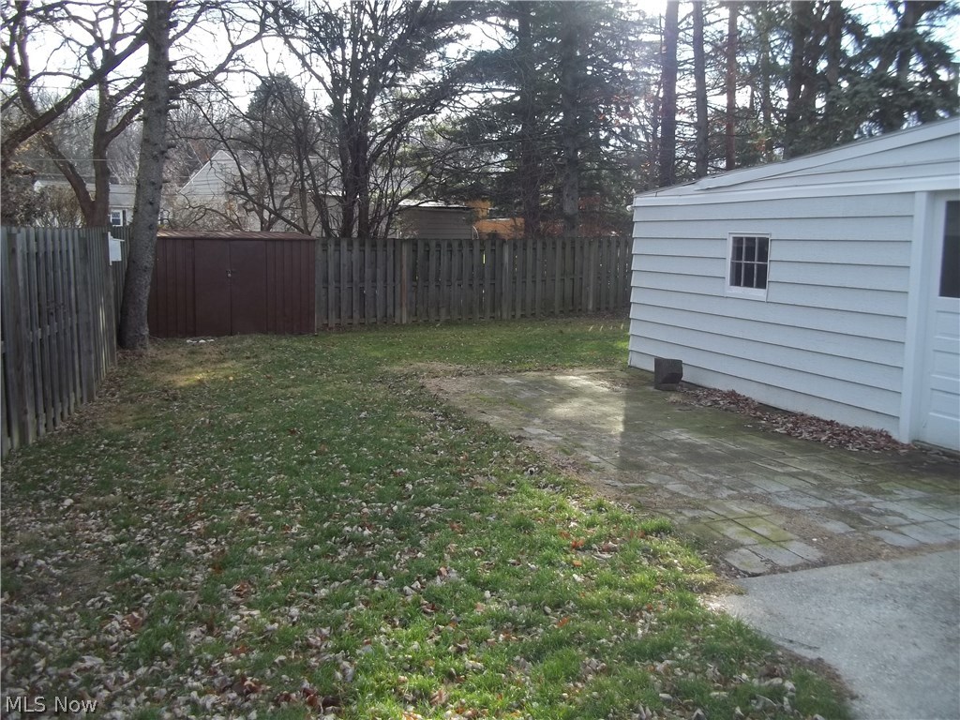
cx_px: 480
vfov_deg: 44.2
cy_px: 360
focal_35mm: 32
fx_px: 887
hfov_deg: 56.8
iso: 64
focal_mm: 5.7
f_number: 2.9
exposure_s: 1/250
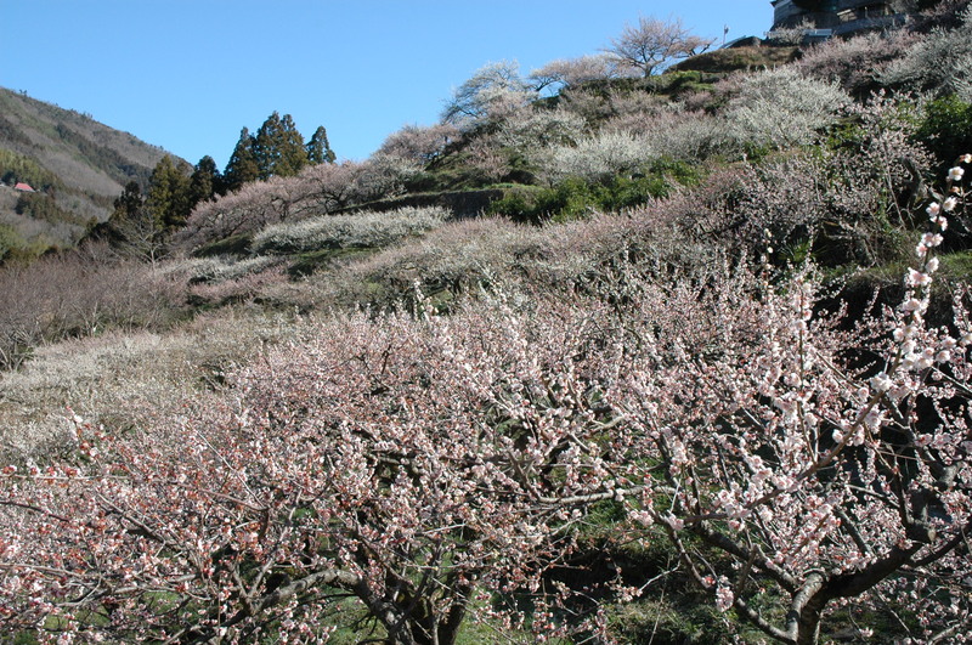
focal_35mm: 36
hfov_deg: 53.2
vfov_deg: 36.8
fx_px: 971
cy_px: 322
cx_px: 486
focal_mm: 24
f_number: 9
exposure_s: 1/320
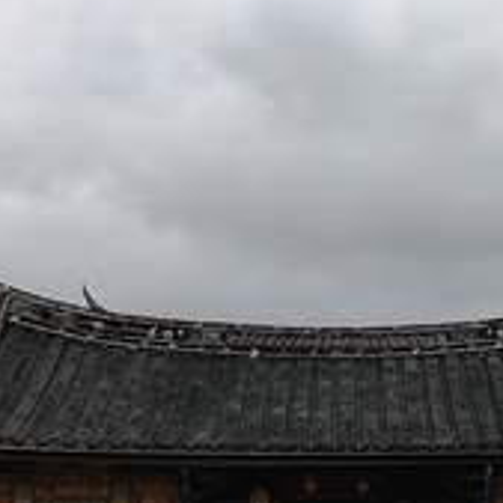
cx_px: 321
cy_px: 274
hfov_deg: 15.4
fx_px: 1858
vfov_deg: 15.4
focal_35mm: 113
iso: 50
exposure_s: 1/380
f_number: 1.8
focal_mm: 3.95
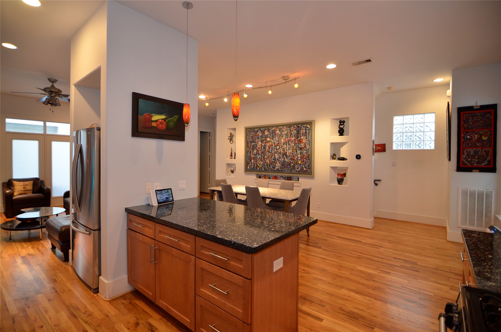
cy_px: 166
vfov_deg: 71.8
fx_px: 229
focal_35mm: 16
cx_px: 250
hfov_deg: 95.1
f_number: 2.8
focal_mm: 11
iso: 800
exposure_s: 1/125
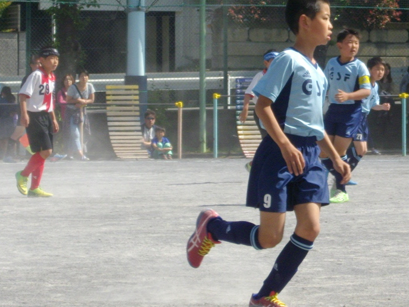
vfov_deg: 8.9
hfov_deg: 11.8
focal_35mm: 167
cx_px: 168
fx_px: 1973
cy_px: 126
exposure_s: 1/400
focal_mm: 18.6
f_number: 5.2
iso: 100
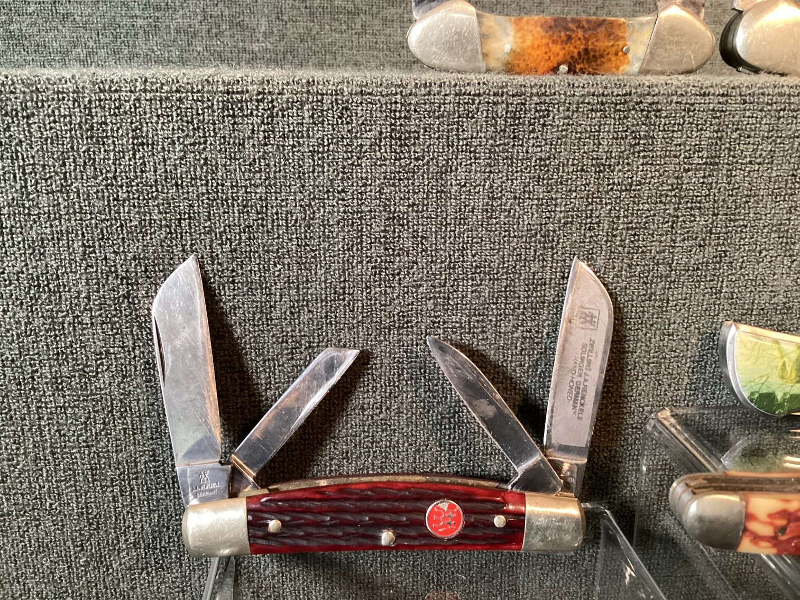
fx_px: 716
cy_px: 300
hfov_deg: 58.3
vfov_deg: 45.4
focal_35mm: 31
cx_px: 400
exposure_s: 1/30
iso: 400
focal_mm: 3.3
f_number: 2.4
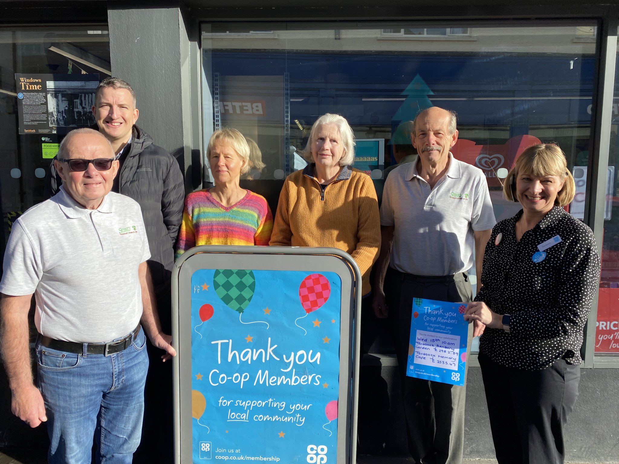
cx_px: 310
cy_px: 232
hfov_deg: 67.3
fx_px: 465
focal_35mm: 26
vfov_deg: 53.1
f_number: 1.8
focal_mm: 4.25
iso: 32
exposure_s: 1/1727
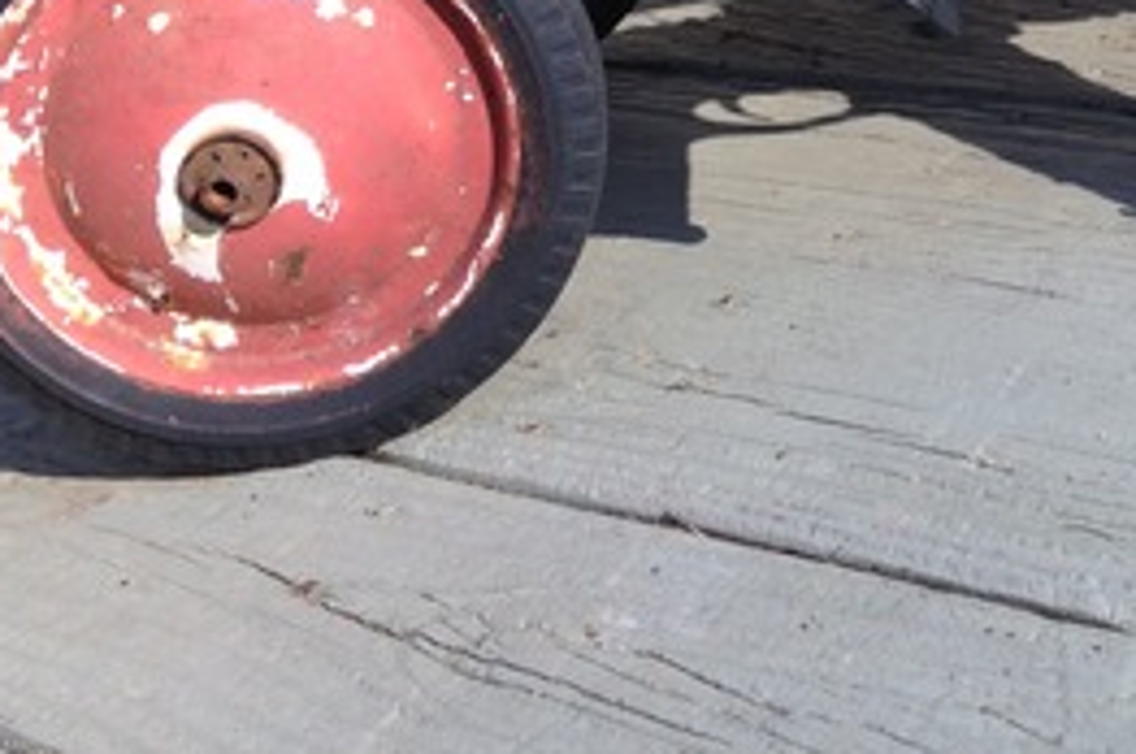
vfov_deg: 15.3
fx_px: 2647
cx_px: 1136
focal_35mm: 84
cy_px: -273
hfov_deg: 23.2
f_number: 2.4
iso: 50
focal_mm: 4.12
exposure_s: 1/319
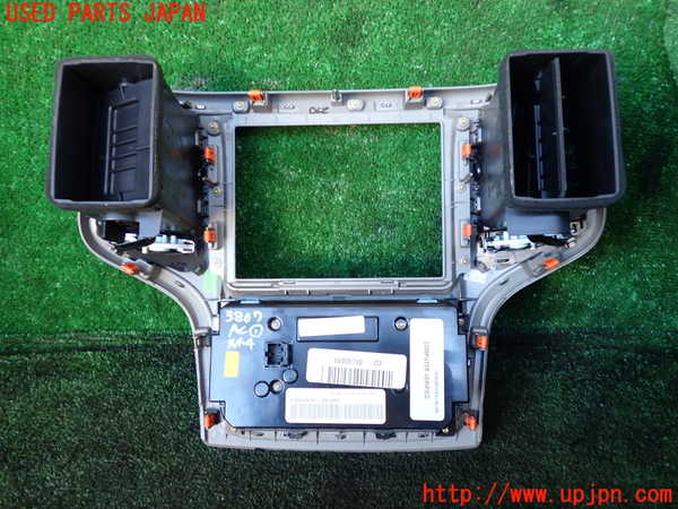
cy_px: 254
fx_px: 588
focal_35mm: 30
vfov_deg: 46.8
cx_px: 339
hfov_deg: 60.0
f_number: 2.3
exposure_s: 1/40
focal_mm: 5.4
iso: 200
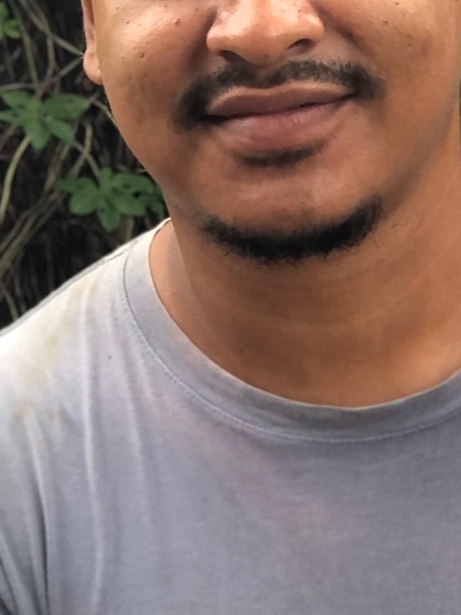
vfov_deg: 10.4
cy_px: 16
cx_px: 319
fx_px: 3337
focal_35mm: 188
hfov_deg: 7.9
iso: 25
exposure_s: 1/30
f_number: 2.8
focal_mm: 6.6
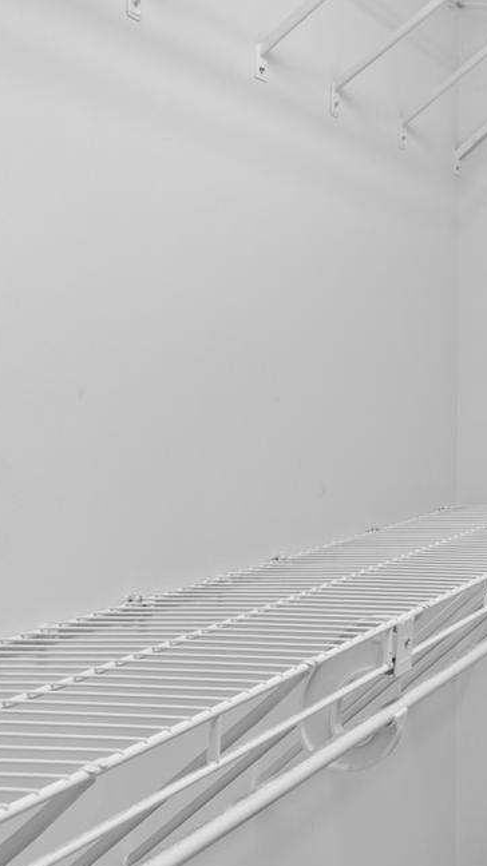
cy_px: 366
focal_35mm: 53
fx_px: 1218
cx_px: 900
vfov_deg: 39.1
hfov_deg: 17.7
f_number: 8
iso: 400
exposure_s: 1/4
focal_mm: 16
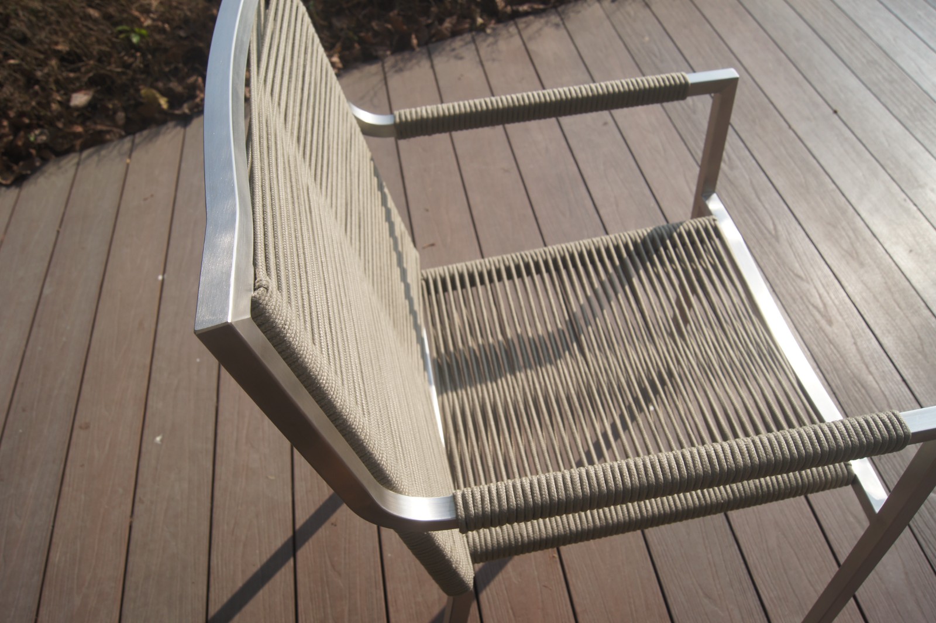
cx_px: 468
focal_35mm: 30
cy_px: 312
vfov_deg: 43.5
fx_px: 779
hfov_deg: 62.0
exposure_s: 1/320
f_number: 8
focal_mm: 20
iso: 100
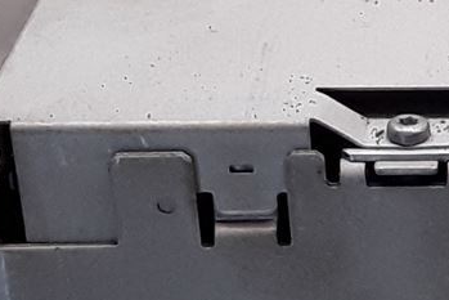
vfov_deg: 8.0
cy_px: 216
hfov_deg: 11.5
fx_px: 2134
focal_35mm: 171
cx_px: 684
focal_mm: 2.91
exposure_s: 1/145
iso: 100
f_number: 1.9
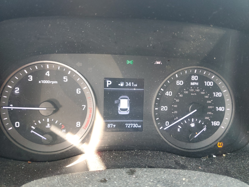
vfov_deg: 53.1
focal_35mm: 26
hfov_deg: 67.3
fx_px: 187
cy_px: 94
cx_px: 124
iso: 161
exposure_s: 1/60.2
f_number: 1.5
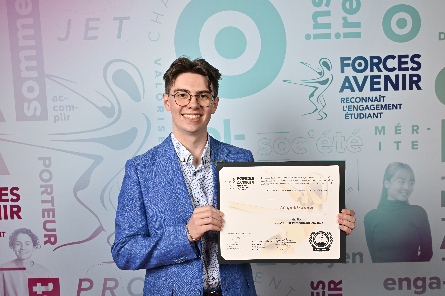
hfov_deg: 54.4
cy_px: 148
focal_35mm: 35
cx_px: 222
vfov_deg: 37.9
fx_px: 433
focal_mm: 35
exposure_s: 1/200
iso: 400
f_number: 6.3
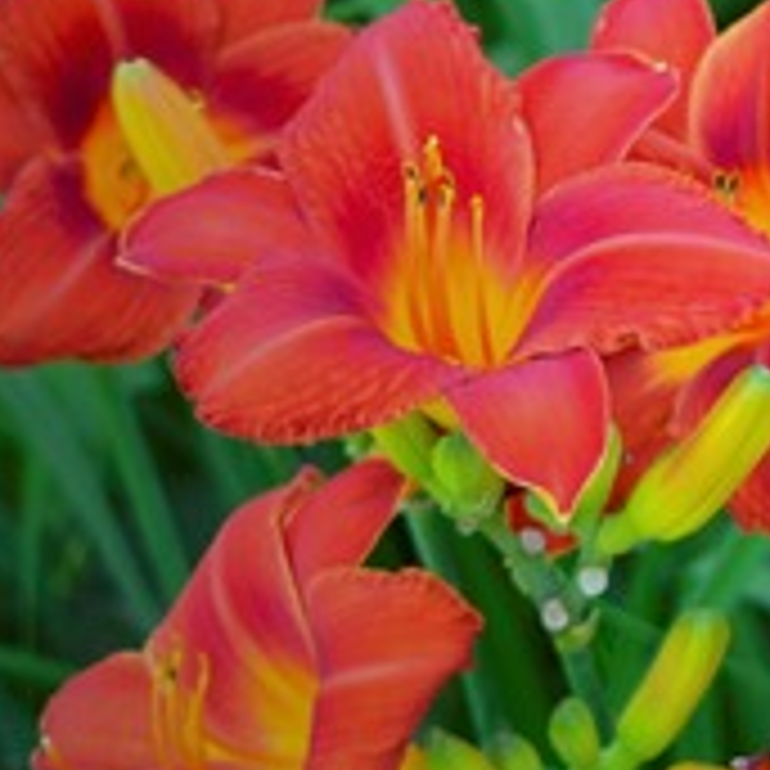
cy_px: 167
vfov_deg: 5.5
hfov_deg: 5.4
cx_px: 1662
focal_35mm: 319
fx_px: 8026
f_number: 5
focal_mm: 55
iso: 400
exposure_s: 1/100
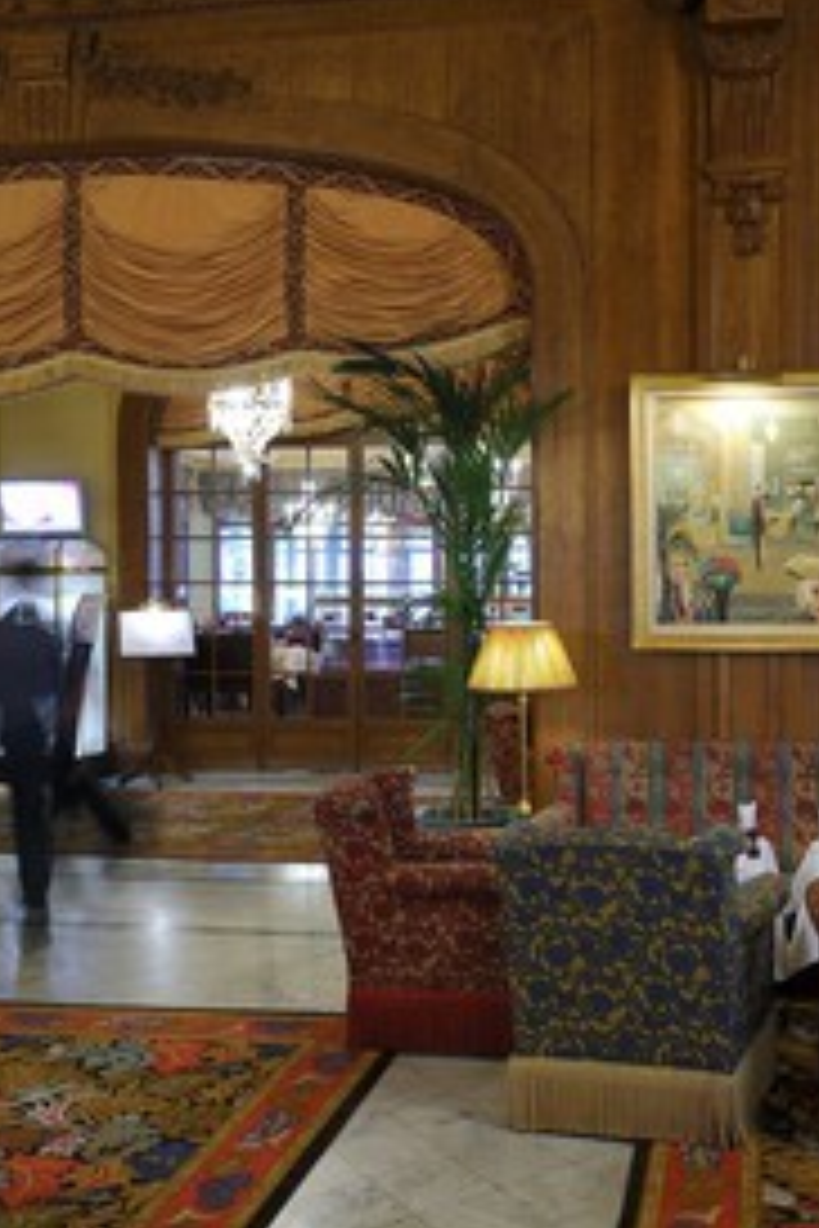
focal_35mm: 40
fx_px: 1365
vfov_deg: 48.5
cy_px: 603
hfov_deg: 33.1
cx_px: 542
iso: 200
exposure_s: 1/1.25
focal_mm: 26
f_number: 8
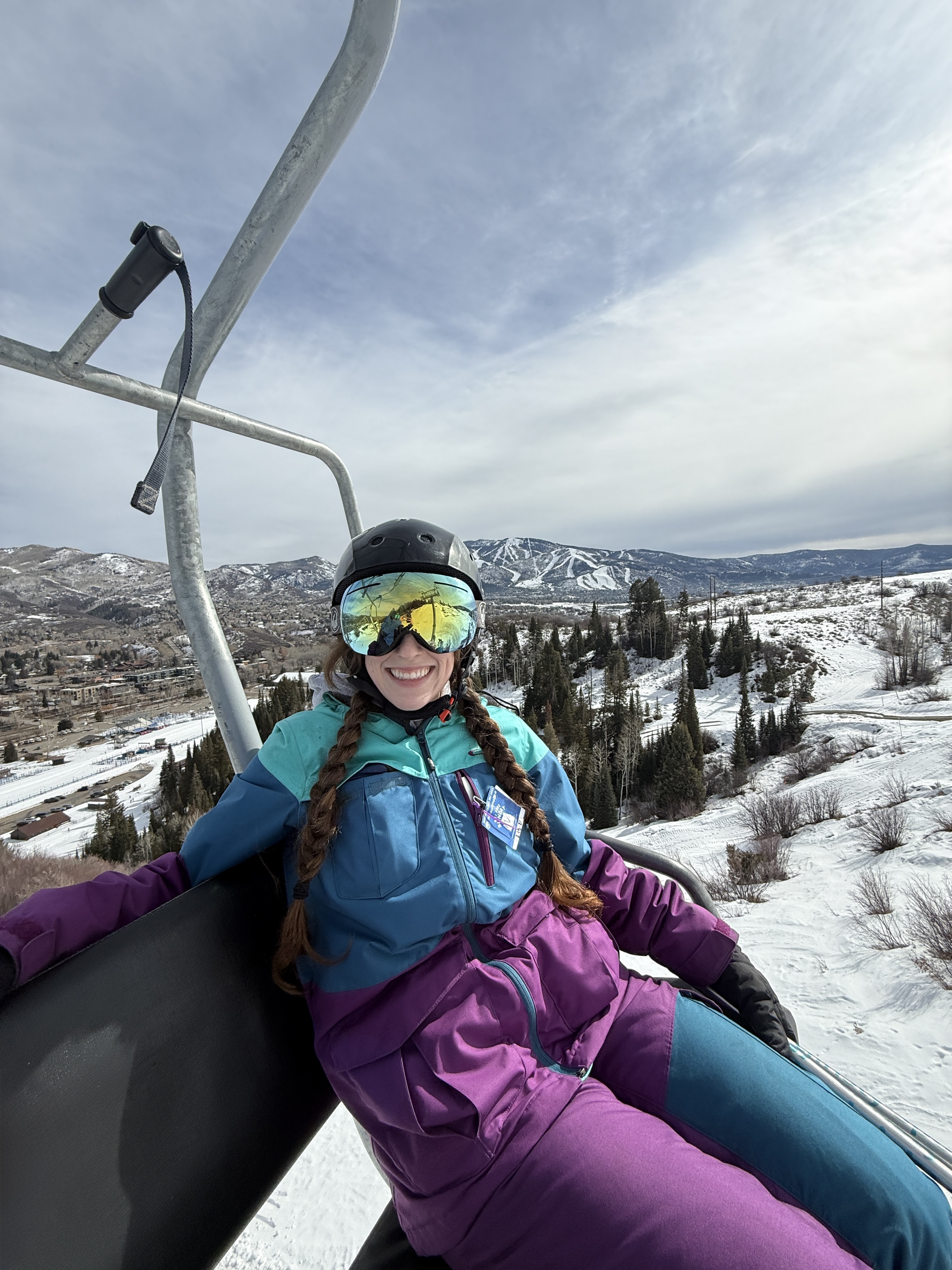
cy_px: 635
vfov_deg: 102.1
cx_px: 476
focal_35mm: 14
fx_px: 513
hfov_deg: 85.7
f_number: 2.2
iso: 50
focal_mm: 2.22
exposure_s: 1/3663
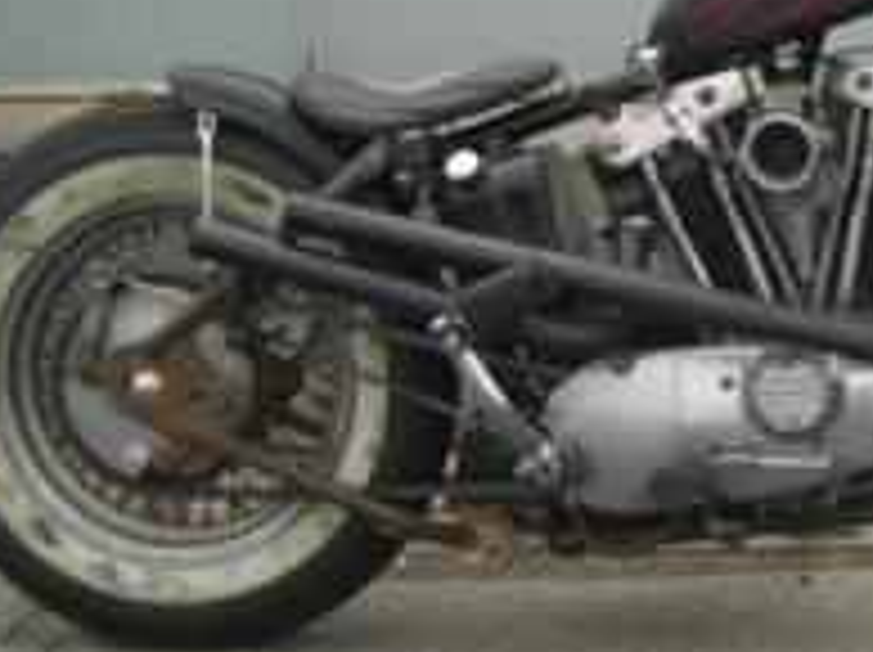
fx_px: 2040
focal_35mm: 81
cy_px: 108
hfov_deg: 23.2
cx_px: 873
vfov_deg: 18.0
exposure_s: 1/160
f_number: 2.6
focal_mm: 5.8
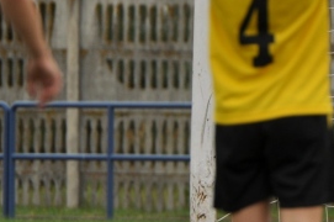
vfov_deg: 1.5
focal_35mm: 887
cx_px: 240
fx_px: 8219
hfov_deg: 2.3
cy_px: 132
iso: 200
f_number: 4
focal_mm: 200
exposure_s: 1/1000
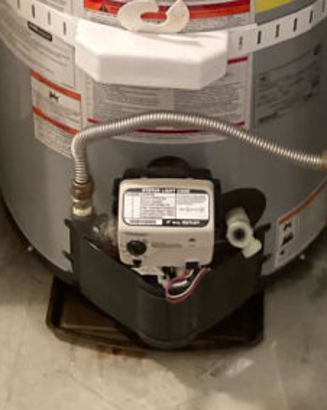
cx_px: 191
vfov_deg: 17.0
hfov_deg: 15.5
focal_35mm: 99
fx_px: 1199
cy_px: -258
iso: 640
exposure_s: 1/30
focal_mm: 3.99
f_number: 1.8
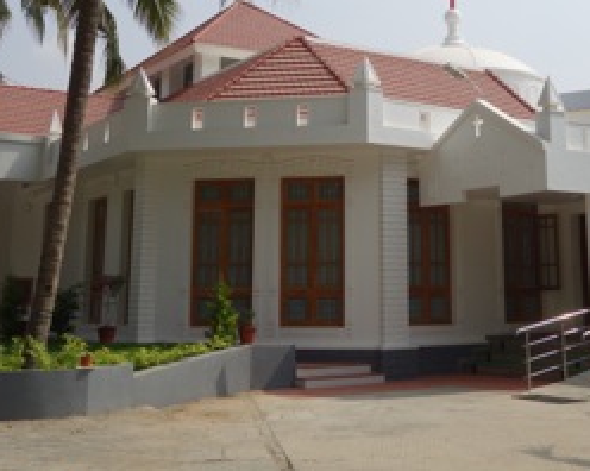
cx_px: 378
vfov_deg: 28.0
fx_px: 925
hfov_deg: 35.1
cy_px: 92
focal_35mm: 53
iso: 125
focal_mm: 10.4
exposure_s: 1/640
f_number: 5.6
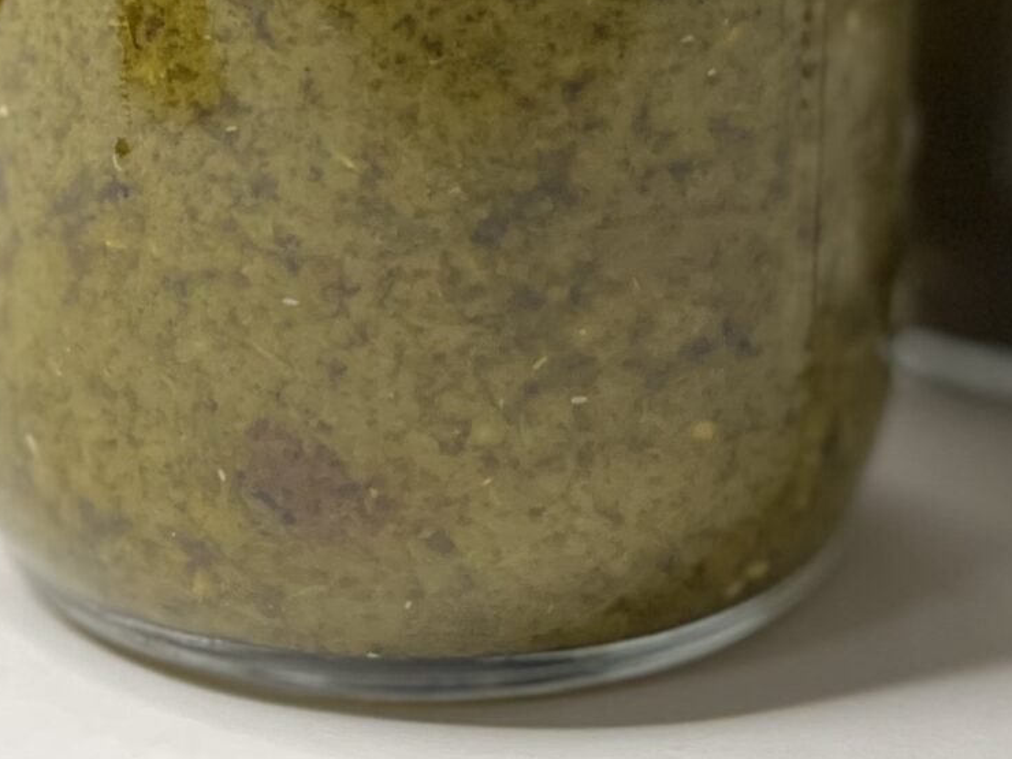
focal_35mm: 90
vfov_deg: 15.4
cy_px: -323
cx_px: 669
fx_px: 2631
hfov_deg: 21.7
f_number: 1.6
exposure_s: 1/60
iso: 200
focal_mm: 5.1
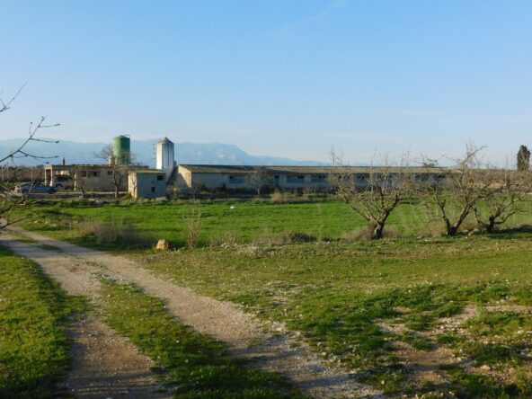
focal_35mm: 36
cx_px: 266
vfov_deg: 39.7
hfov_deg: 51.4
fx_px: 553
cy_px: 200
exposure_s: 1/800
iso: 125
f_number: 3.5
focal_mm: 6.3
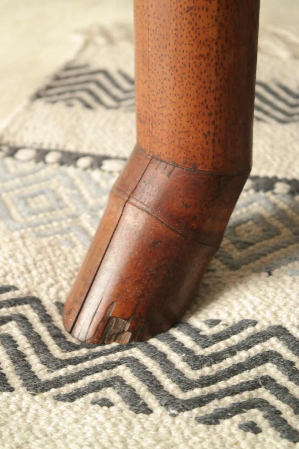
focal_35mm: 77
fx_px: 959
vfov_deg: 26.3
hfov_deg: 17.7
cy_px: 224
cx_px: 150
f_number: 5.6
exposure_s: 1/50
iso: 1600
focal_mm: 50
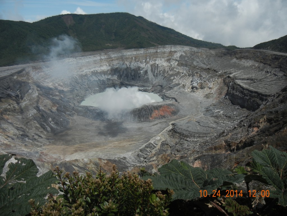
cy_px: 108
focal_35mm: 30
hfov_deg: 60.0
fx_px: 249
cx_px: 144
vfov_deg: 46.8
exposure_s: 1/813
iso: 160
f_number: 7
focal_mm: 5.4
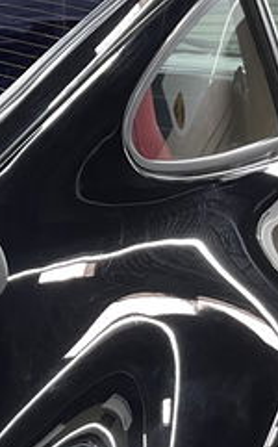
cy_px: 460
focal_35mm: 88
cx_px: -297
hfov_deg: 12.7
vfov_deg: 22.6
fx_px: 1070
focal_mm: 5.1
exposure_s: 1/60
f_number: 1.6
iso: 320
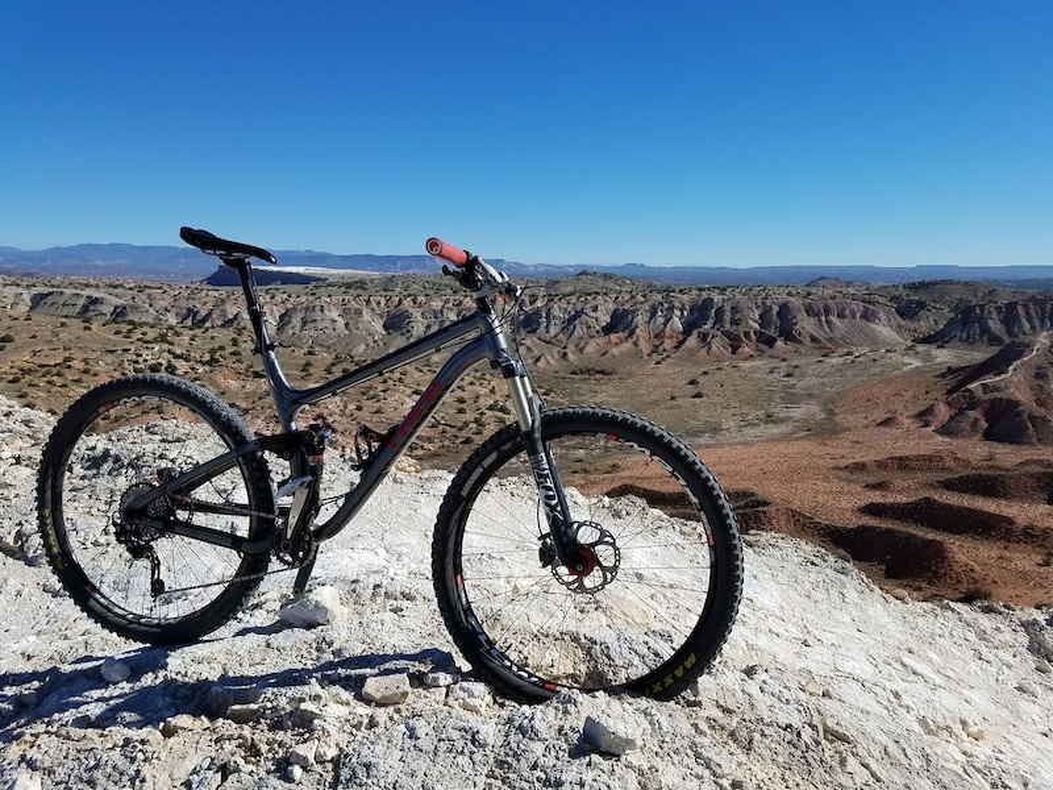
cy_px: 395
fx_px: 791
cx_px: 526
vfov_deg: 53.1
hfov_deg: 67.3
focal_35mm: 26
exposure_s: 1/4160
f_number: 1.7
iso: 50
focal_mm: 4.2
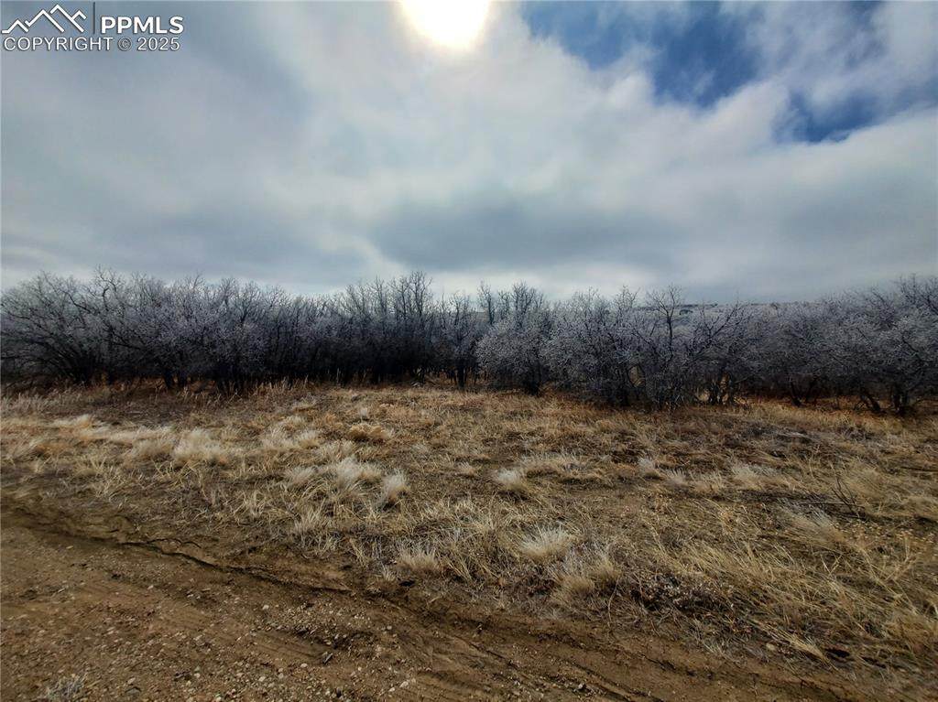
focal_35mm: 13
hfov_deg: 106.2
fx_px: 352
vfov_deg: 89.9
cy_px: 351
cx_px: 469
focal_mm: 1.8
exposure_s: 1/5158
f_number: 2.2
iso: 50
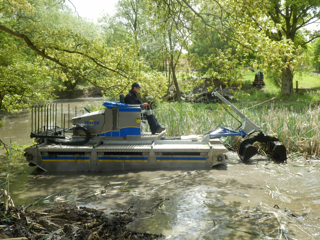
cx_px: 160
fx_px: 407
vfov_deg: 32.9
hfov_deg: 42.9
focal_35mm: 44
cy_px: 120
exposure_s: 1/160
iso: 80
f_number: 4.2
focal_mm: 7.9
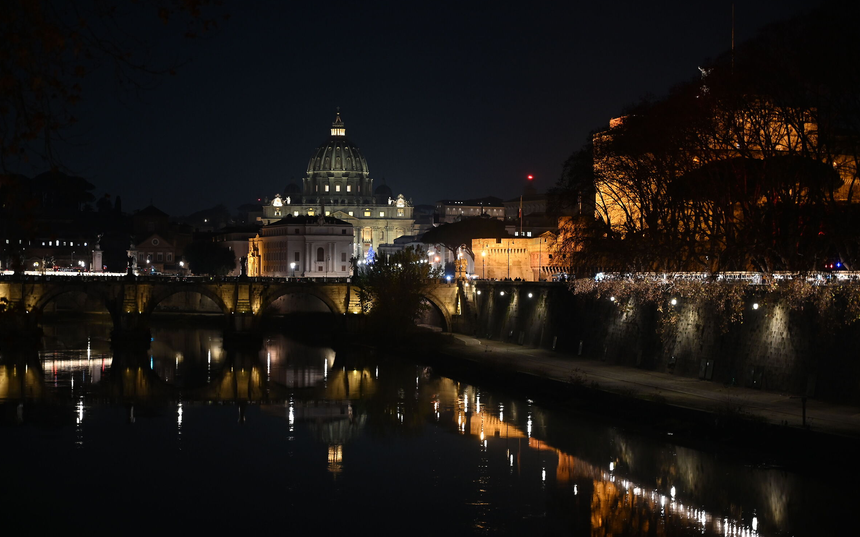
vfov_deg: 18.1
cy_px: 249
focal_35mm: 72
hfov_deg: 28.6
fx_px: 1687
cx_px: 429
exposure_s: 1/8
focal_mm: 70
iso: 1600
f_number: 4
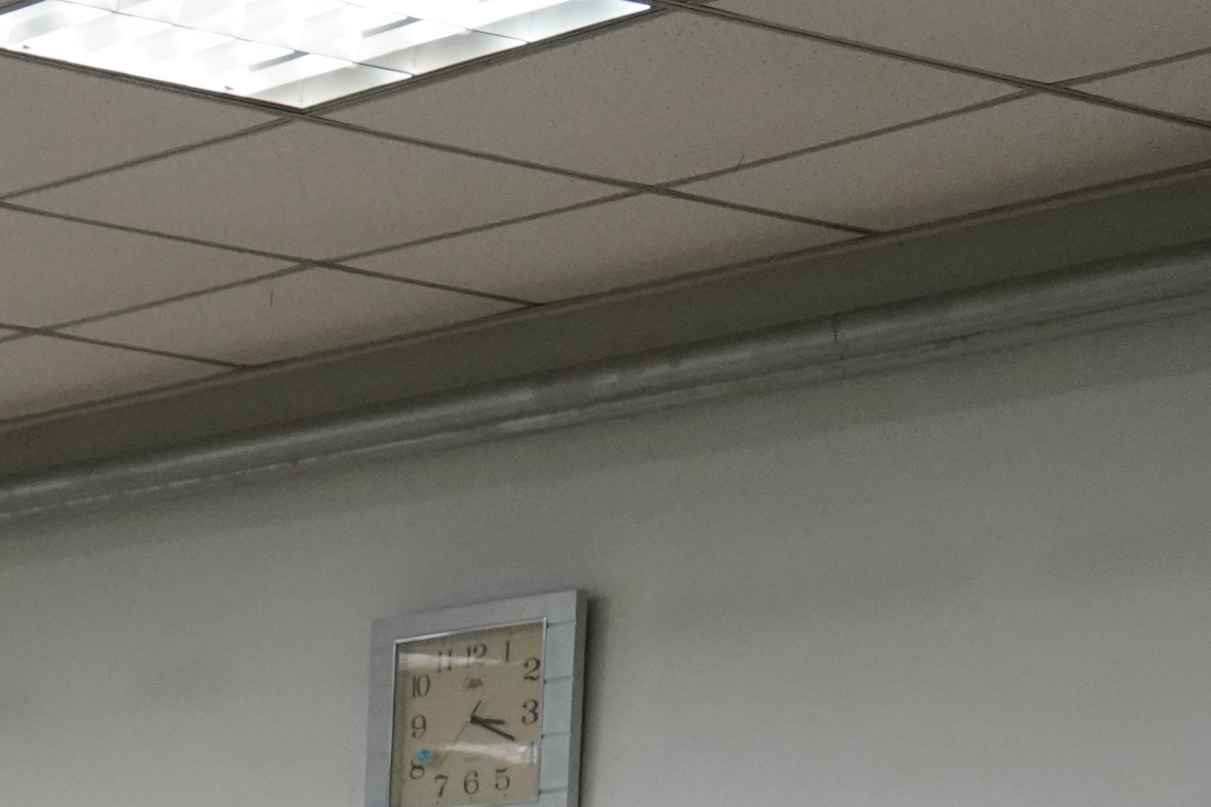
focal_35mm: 134
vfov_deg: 9.4
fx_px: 4508
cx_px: -966
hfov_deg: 13.7
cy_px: 1749
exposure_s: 1/160
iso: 4000
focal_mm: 30
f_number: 4
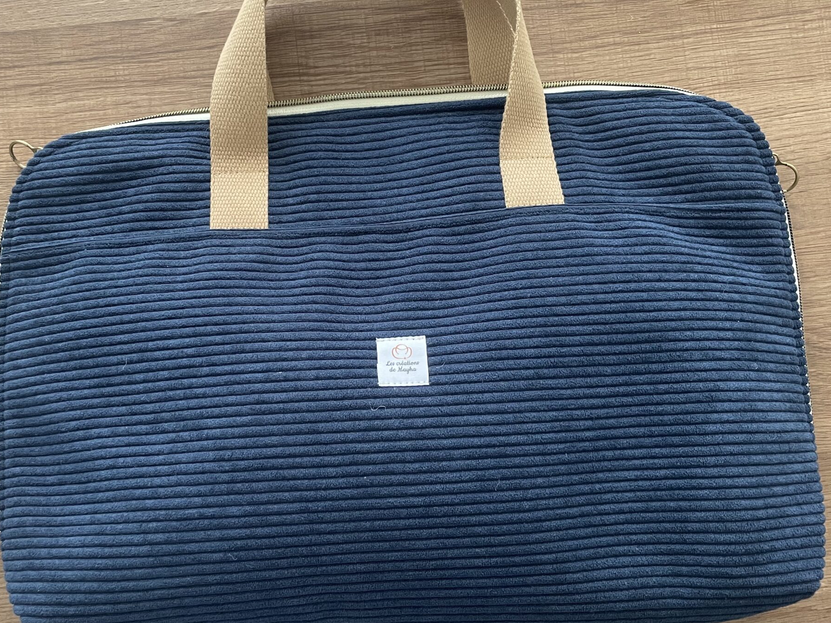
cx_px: 357
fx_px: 888
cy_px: 303
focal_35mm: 37
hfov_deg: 50.0
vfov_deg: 38.7
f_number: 1.6
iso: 320
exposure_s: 1/60
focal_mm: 4.2
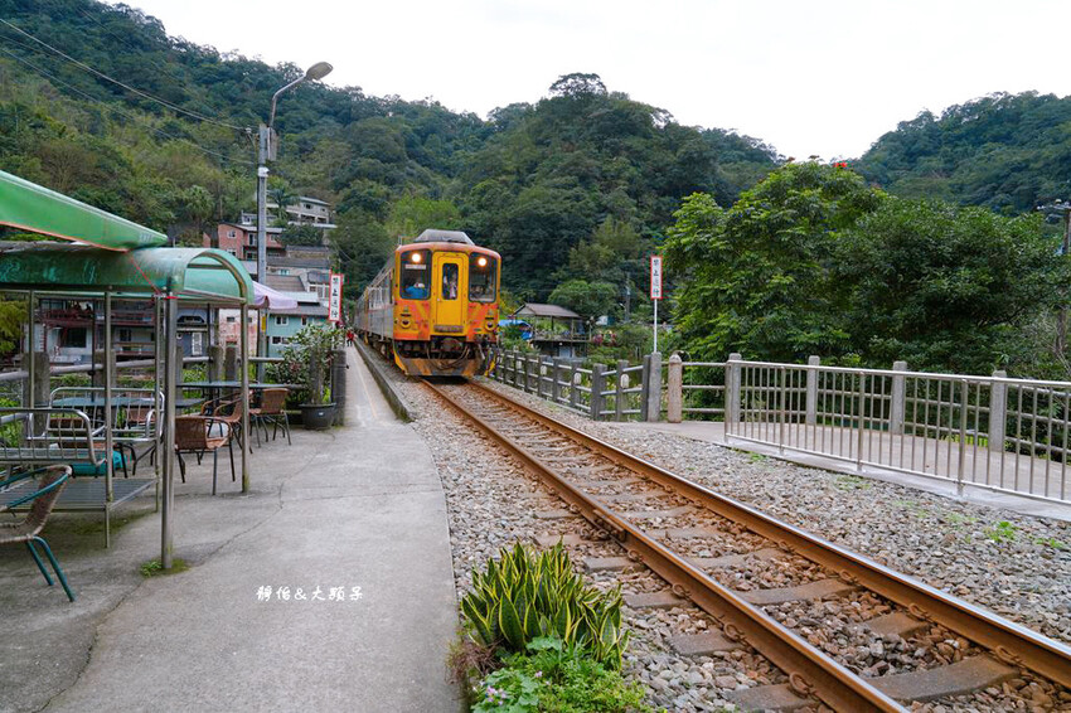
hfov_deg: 73.8
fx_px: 714
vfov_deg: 53.1
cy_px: 356
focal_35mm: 24
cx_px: 536
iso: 320
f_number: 8
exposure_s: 1/200
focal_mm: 24
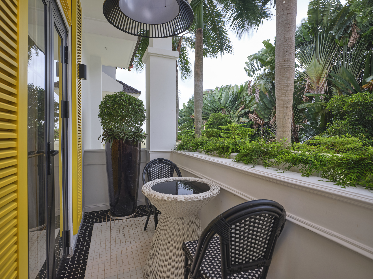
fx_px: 194
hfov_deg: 87.8
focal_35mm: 18
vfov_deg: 71.6
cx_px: 186
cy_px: 140
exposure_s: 1/3
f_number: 8
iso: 400
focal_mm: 23
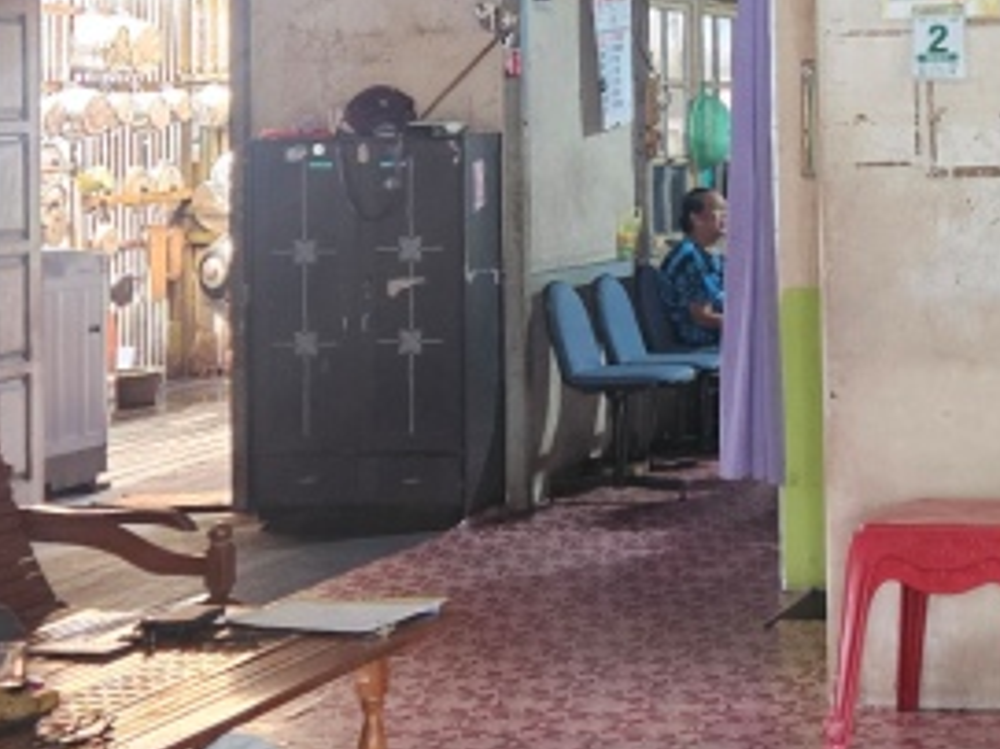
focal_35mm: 87
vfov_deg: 16.7
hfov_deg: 21.6
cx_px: 1044
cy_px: 48
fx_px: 2512
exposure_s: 1/50
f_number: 1.8
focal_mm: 5.4
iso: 640
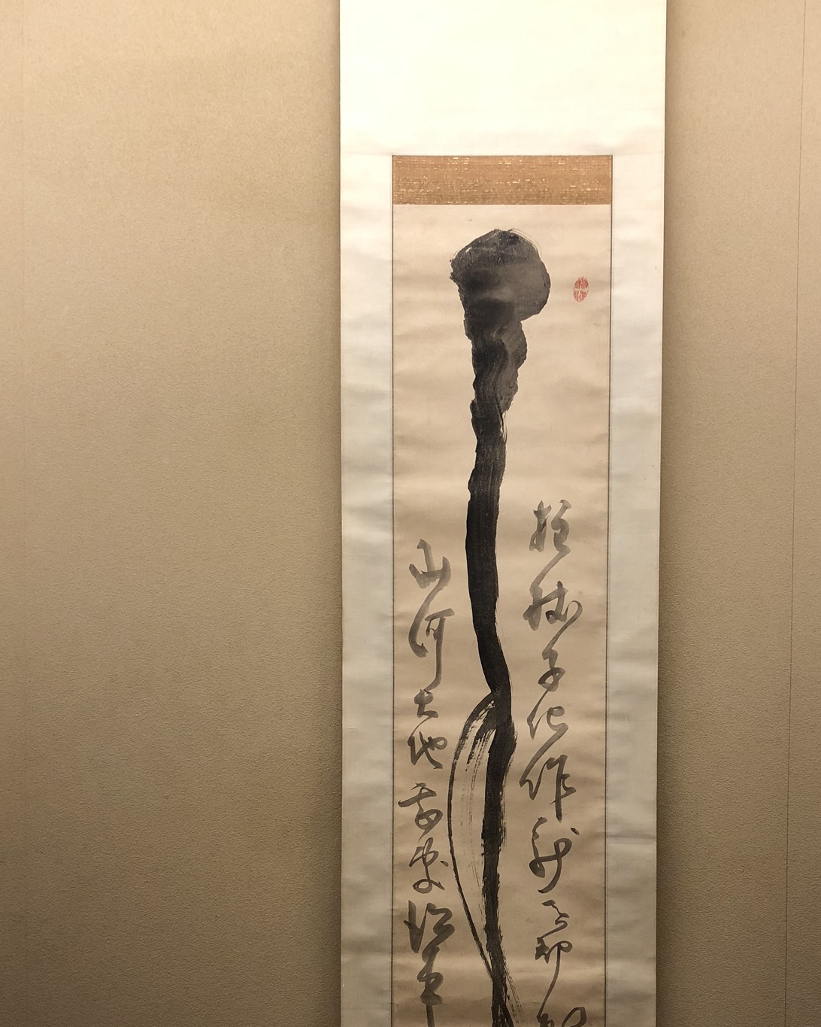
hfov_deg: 36.4
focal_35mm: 41
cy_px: 697
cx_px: 494
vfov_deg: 44.1
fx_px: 1245
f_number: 1.8
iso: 32
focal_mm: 3.99
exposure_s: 1/30
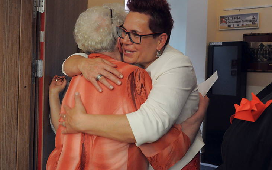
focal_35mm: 39
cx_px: 152
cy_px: 73
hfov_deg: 50.3
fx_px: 289
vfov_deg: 32.7
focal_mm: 22
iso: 2500
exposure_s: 1/80
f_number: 5.6
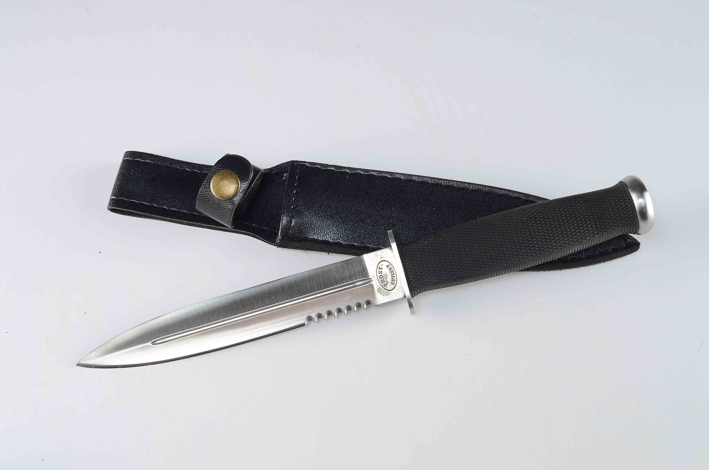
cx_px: 354
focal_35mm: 52
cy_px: 239
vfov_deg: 25.9
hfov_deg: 38.3
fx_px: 1022
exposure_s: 1/80
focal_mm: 34
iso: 100
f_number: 9
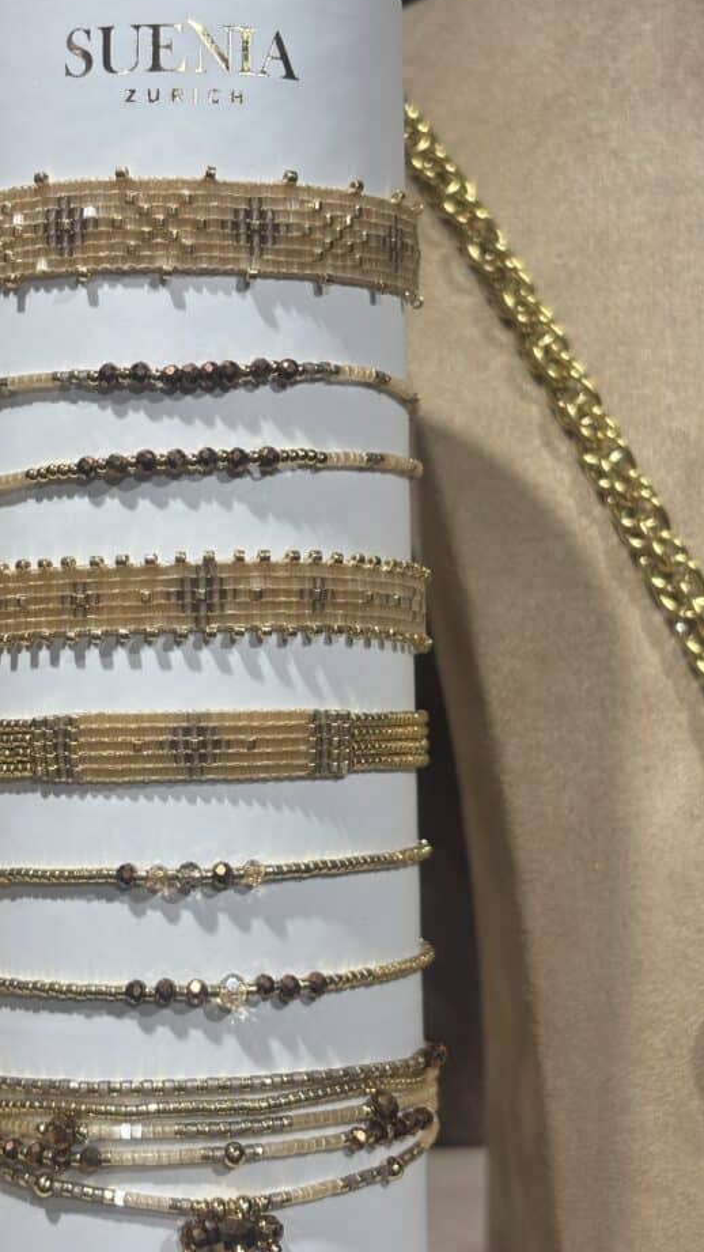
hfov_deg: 19.0
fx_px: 2091
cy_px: 632
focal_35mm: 63
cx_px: 196
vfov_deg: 33.3
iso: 32
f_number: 1.6
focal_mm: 5.96
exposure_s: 1/200
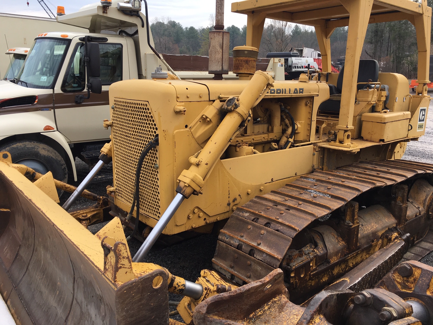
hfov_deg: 61.7
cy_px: 162
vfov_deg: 48.2
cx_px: 216
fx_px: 363
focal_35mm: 29
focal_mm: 4.15
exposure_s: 1/351
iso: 25
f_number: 2.2
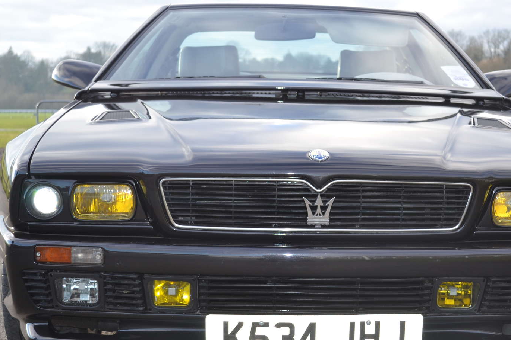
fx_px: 994
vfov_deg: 19.5
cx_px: 335
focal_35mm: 70
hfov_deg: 28.7
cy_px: 177
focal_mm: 32
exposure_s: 1/125
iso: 125
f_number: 4.8
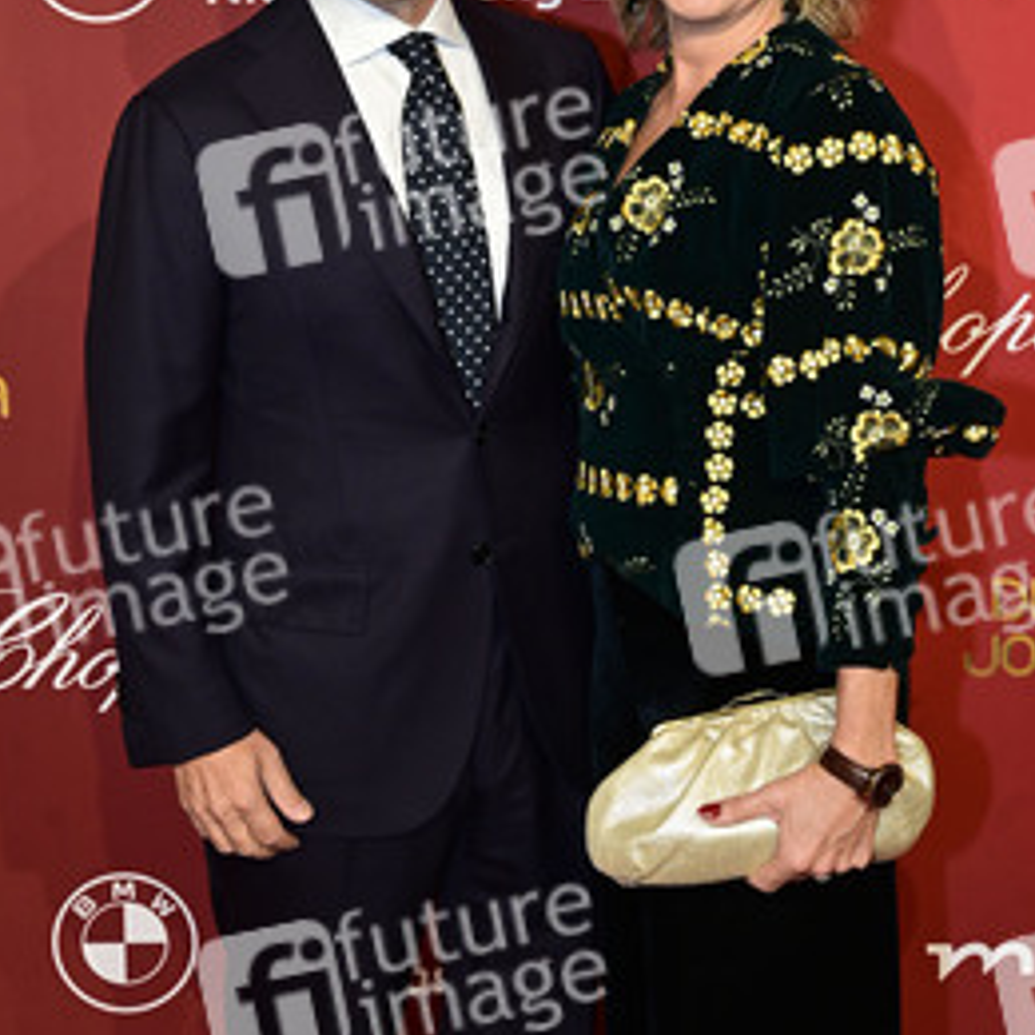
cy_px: 382
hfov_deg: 26.9
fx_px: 2165
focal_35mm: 64
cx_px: 518
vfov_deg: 26.8
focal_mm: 49
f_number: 7.1
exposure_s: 1/160
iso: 1600
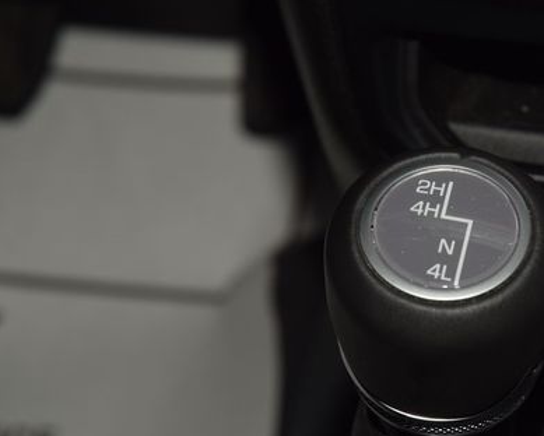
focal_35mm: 162
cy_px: 251
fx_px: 2611
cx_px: 446
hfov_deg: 11.8
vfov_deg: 9.6
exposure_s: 1/125
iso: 100
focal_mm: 70
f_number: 8
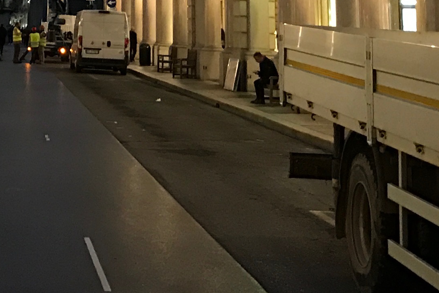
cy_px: -267
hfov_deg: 18.5
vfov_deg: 11.6
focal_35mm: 108
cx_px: 17
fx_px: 1317
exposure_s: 1/17
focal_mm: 3.99
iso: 80
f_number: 1.8
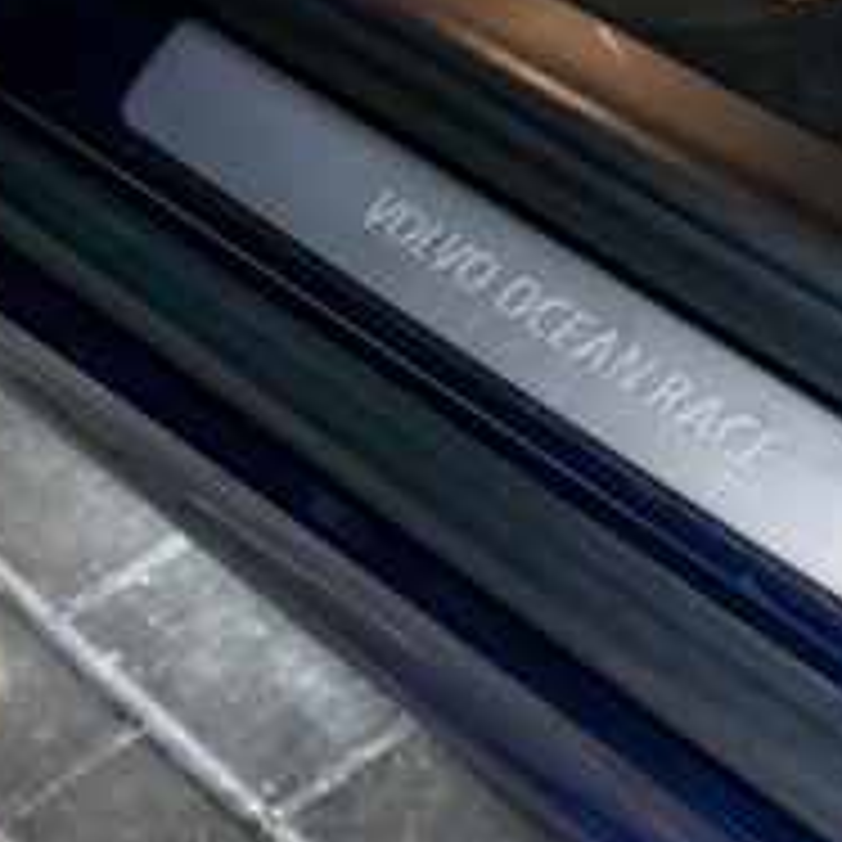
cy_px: 407
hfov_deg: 17.0
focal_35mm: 102
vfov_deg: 17.1
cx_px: 626
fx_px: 2807
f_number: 4.2
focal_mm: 30
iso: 3200
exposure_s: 1/20
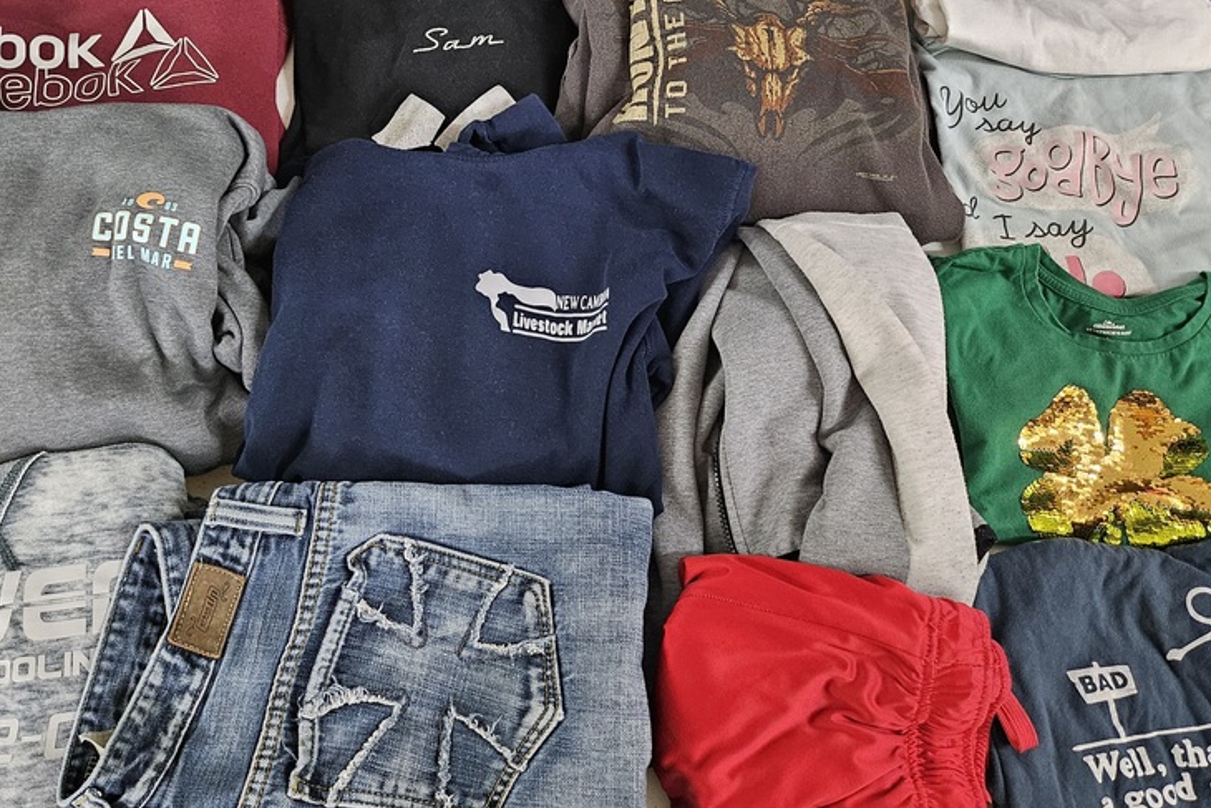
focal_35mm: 35
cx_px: 576
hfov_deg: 54.4
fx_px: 1178
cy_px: 262
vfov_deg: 37.4
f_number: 1.8
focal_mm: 5
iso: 640
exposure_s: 1/40
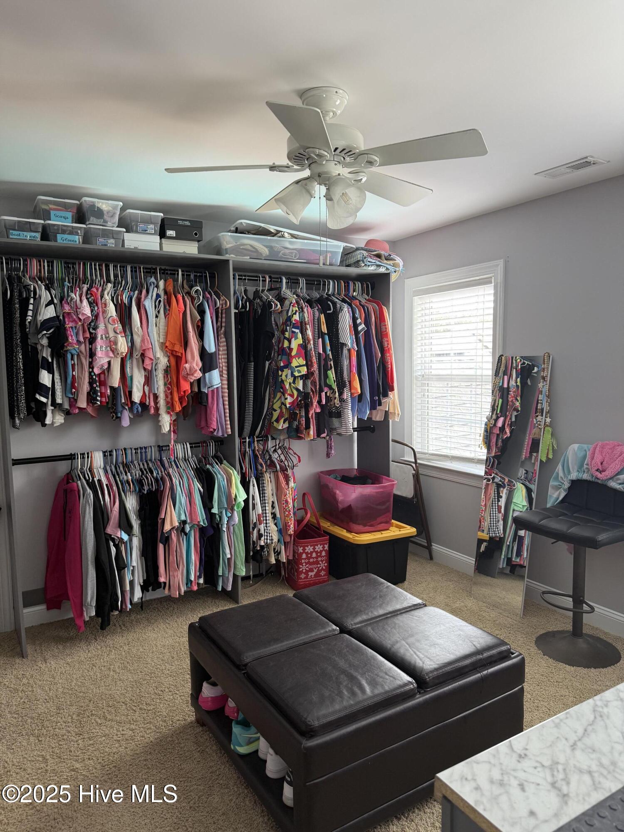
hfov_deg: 56.8
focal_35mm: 24
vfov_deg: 71.6
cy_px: 416
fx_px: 577
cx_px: 312
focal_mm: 6.76
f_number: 1.78
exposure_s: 1/60
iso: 125
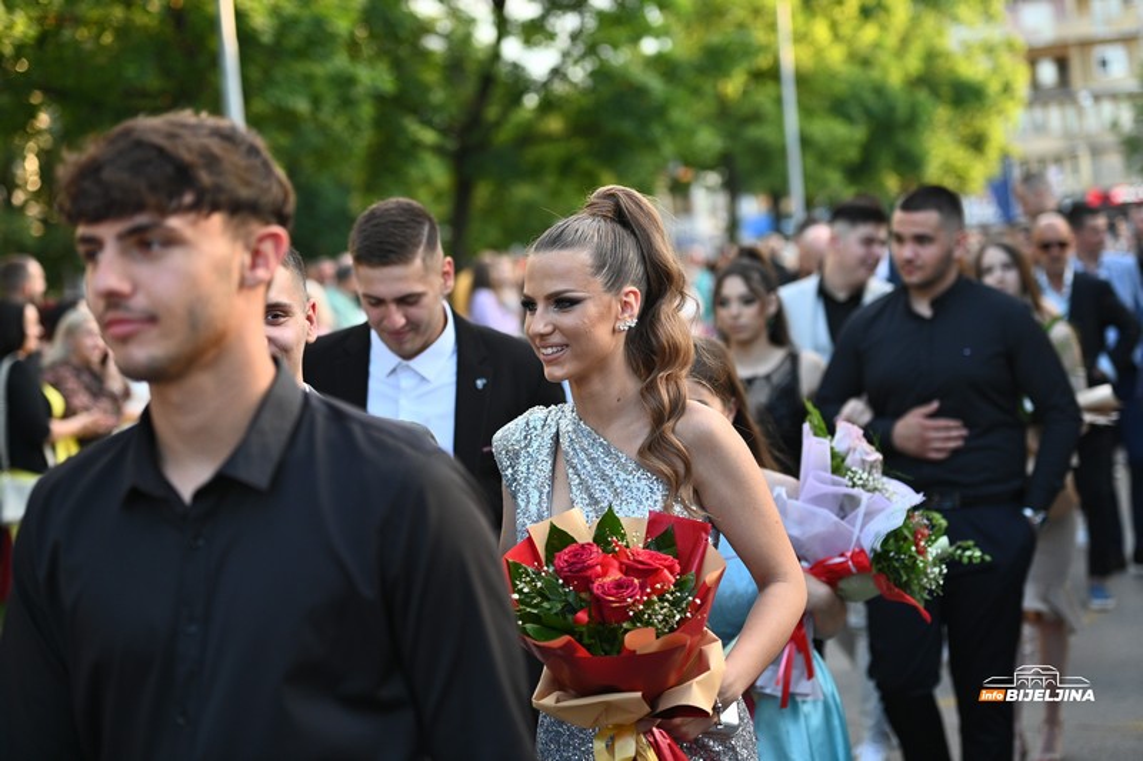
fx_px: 2222
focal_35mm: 70
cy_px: 380
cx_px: 572
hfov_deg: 28.8
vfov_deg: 19.4
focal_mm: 70
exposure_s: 1/1000
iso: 800
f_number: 2.8
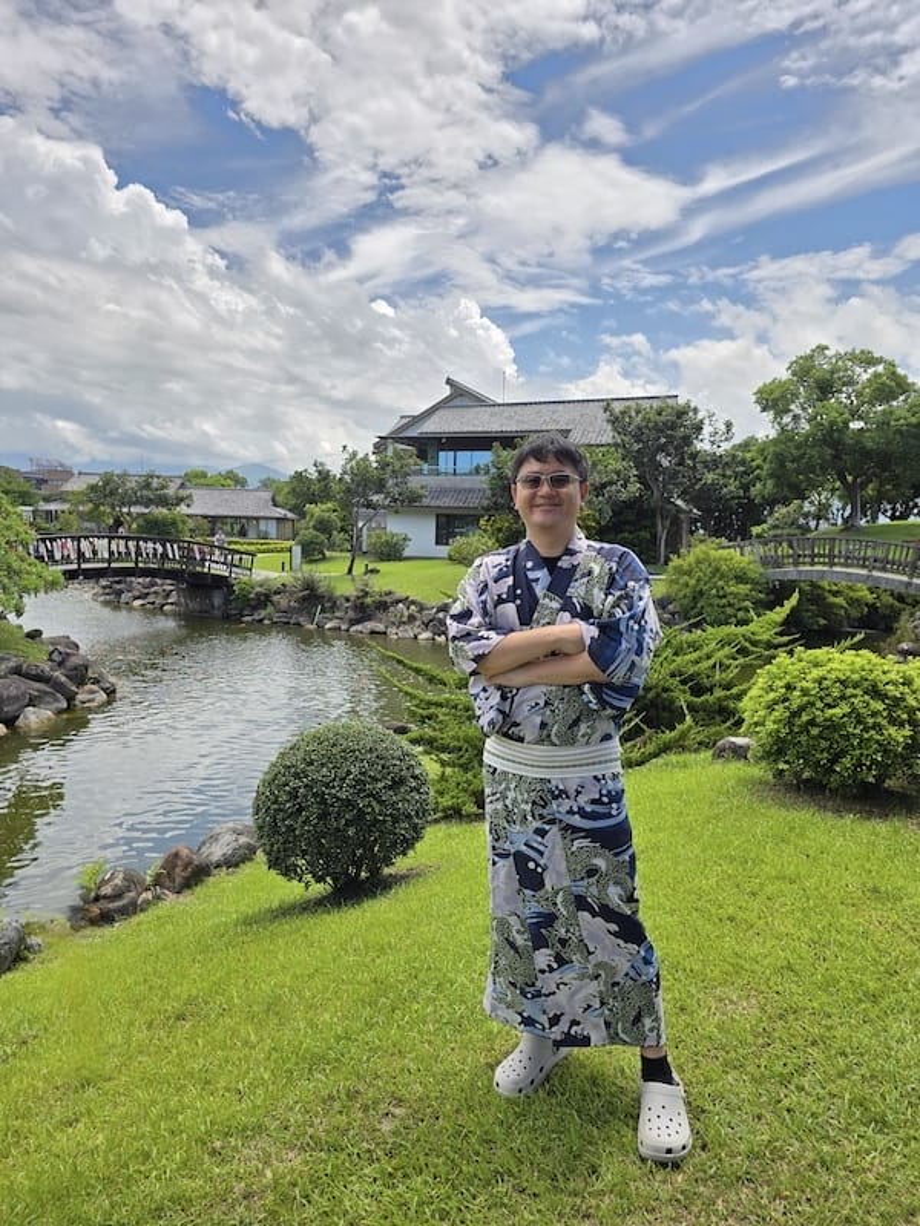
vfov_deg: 73.9
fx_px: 815
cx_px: 460
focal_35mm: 23
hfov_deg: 58.9
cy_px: 613
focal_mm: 6.3
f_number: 1.7
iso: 12
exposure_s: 1/714
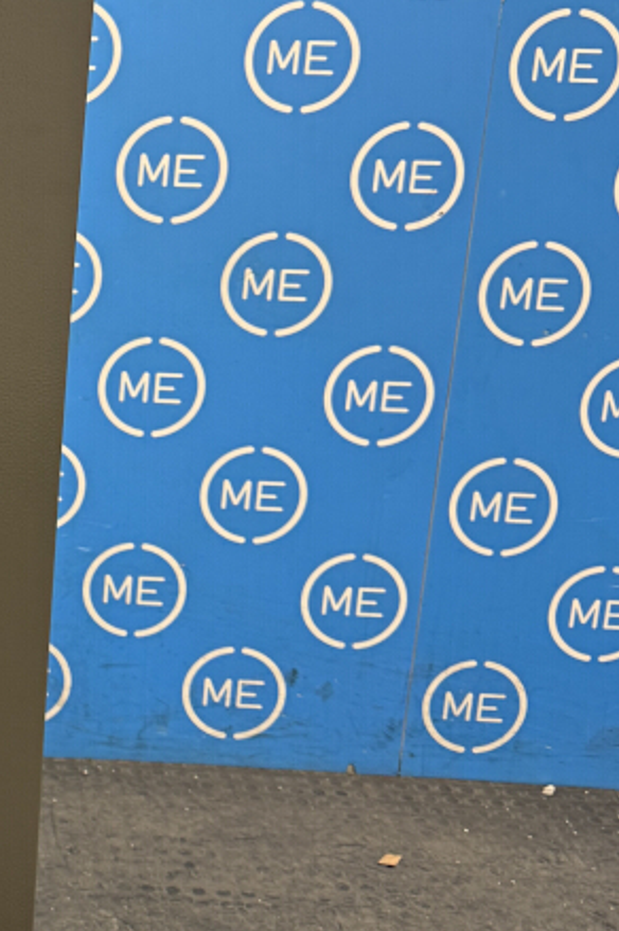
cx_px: -226
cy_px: 399
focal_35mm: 65
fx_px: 1679
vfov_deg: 30.9
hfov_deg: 19.1
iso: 160
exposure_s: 1/50
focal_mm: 6.76
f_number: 1.78
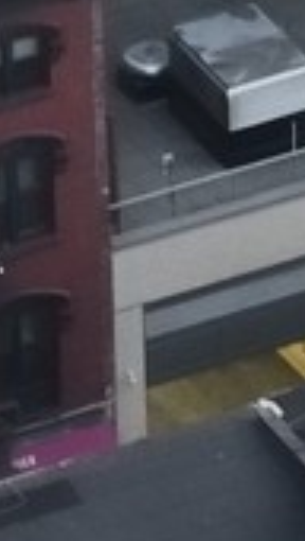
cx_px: 2434
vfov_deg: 1.1
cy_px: 13
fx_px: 28283
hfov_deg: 0.6
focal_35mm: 1973
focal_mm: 200
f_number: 5
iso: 800
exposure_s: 1/60
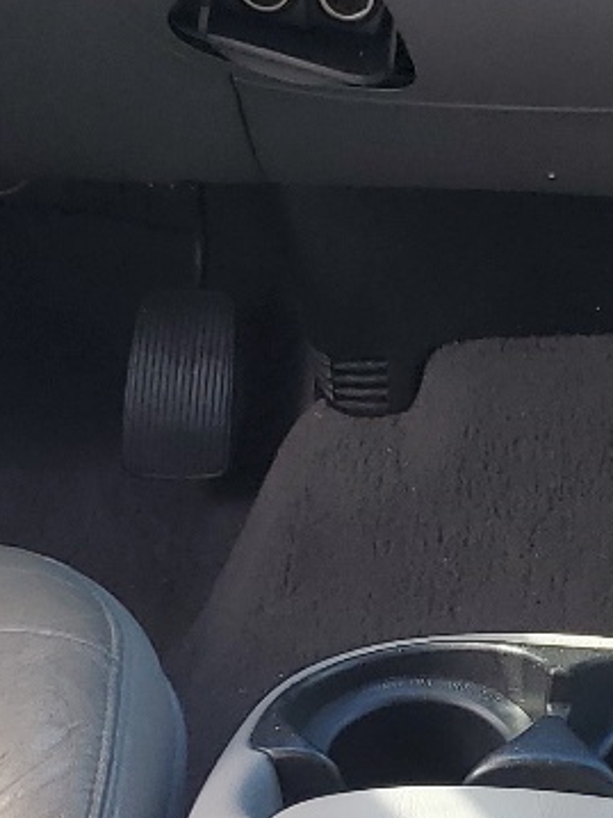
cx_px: 426
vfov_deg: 16.9
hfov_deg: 12.7
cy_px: 561
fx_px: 2741
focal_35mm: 116
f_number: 1.5
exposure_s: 1/244
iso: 50
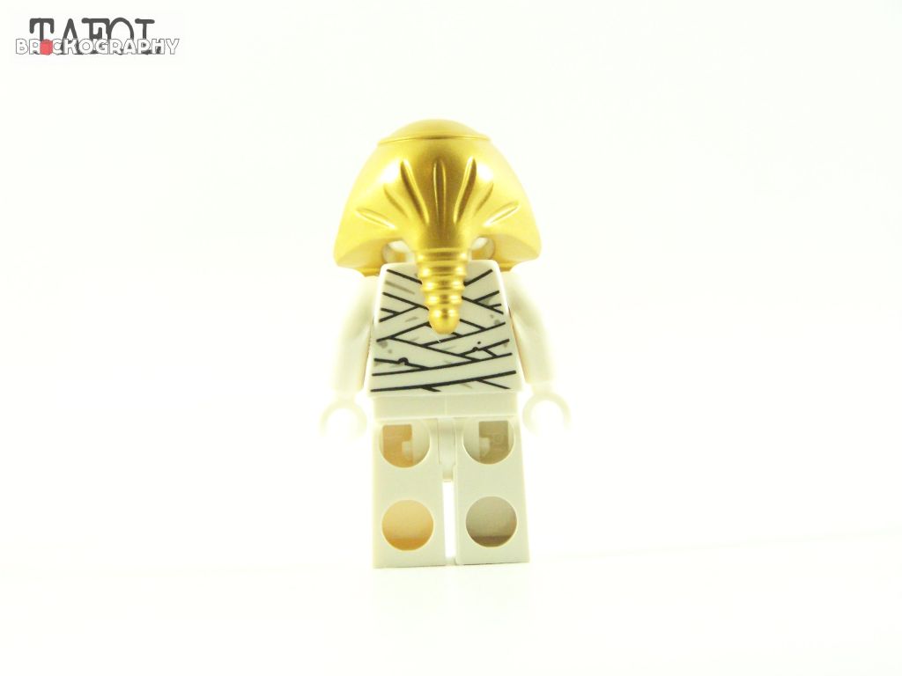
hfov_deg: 18.7
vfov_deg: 14.1
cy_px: 338
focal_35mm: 105
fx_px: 2736
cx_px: 451
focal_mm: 17.5
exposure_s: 1/60
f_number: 3.6
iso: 400
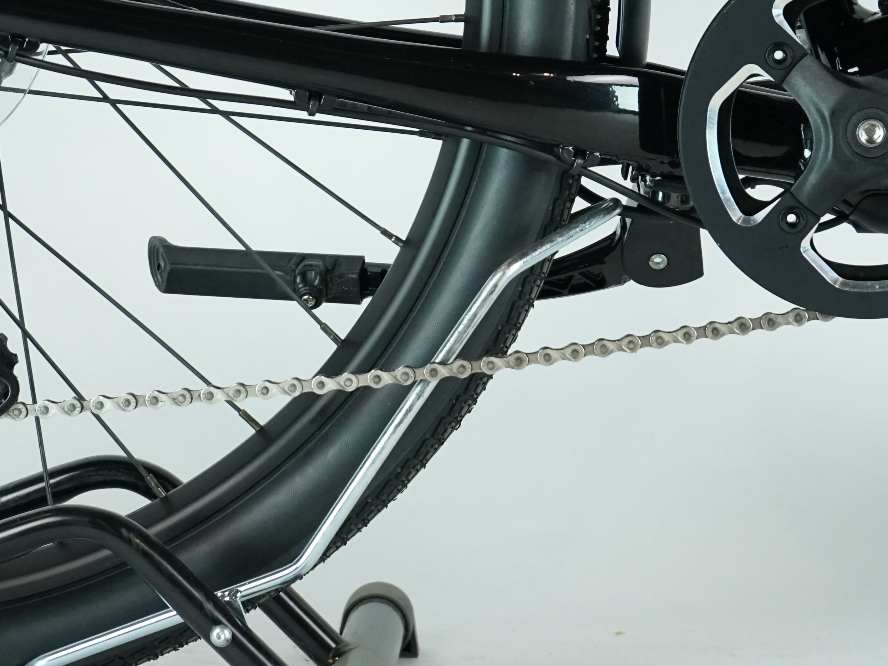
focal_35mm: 141
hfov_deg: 14.0
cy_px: 102
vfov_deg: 10.5
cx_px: 446
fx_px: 3617
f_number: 5.6
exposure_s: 1/200
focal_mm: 70
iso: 2000
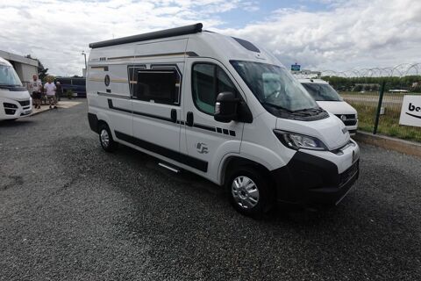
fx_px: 234
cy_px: 140
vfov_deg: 61.9
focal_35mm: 20
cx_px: 210
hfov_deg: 84.0
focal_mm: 7.6
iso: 125
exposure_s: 1/5000
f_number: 2
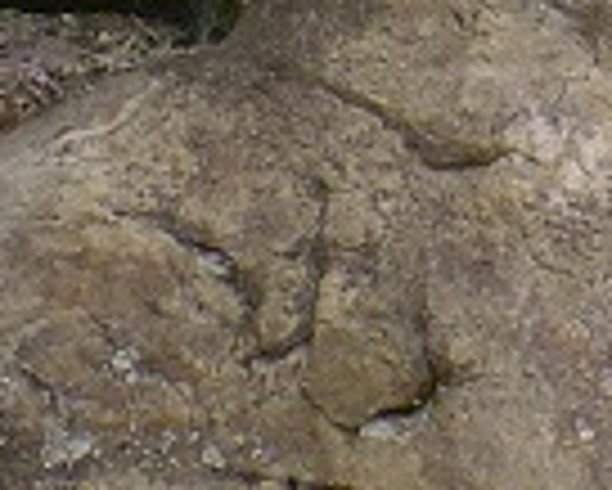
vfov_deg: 2.5
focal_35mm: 630
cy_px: -67
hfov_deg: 3.0
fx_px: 11419
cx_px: 1242
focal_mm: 15.37
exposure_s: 1/125
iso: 125
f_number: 4.8
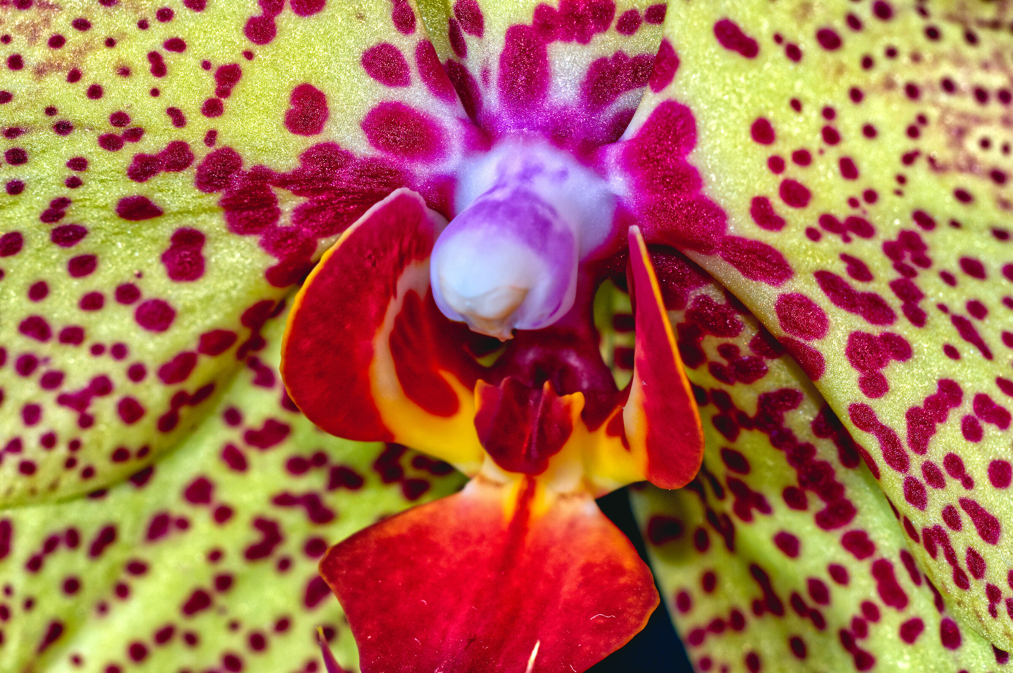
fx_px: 4426
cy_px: 336
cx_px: 506
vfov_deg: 8.7
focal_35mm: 158
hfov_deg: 13.1
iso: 200
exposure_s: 1/60
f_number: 11
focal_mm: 105
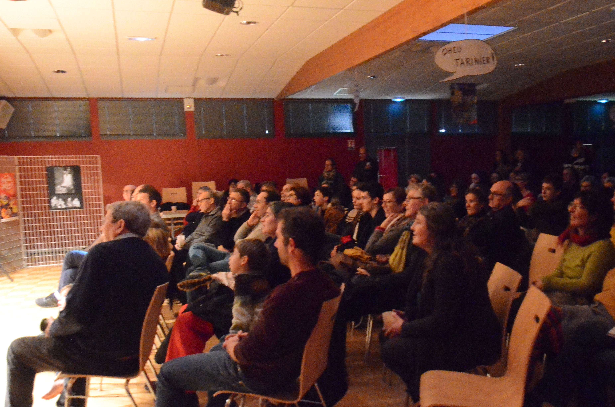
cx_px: 386
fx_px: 614
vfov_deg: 36.6
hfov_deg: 52.6
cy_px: 241
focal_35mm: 36
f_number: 3.5
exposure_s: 1/20
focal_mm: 18
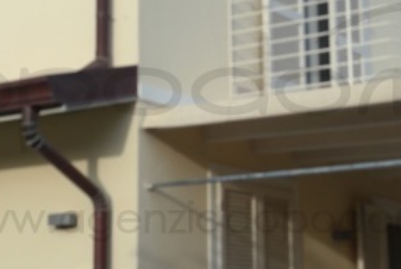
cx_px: 235
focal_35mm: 94
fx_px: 1048
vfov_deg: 14.6
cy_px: 84
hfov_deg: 21.6
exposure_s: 1/320
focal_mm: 20
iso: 100
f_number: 5.6
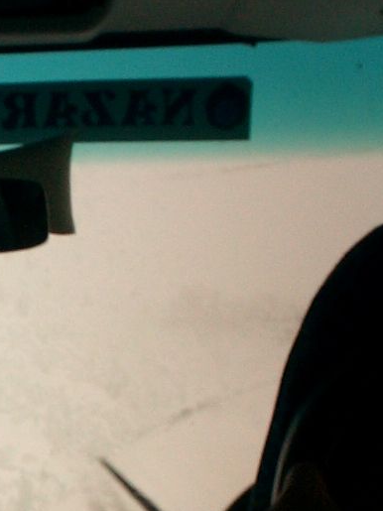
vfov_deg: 20.8
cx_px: -107
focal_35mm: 92
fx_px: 1358
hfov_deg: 15.3
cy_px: 474
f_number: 3.5
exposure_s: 1/125
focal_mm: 5.6
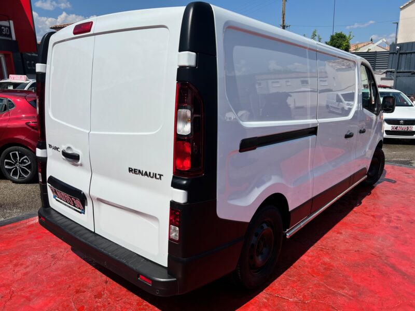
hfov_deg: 67.3
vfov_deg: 53.1
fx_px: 312
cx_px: 208
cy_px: 156
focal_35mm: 26
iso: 50
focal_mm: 5.7
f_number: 1.5
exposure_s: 1/9434
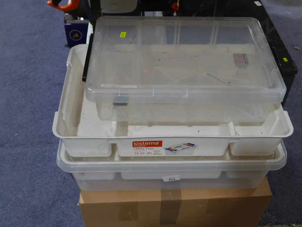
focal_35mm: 40
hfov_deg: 46.8
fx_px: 349
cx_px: 151
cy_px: 114
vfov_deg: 36.0
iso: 400
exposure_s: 1/60
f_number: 5.6
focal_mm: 20
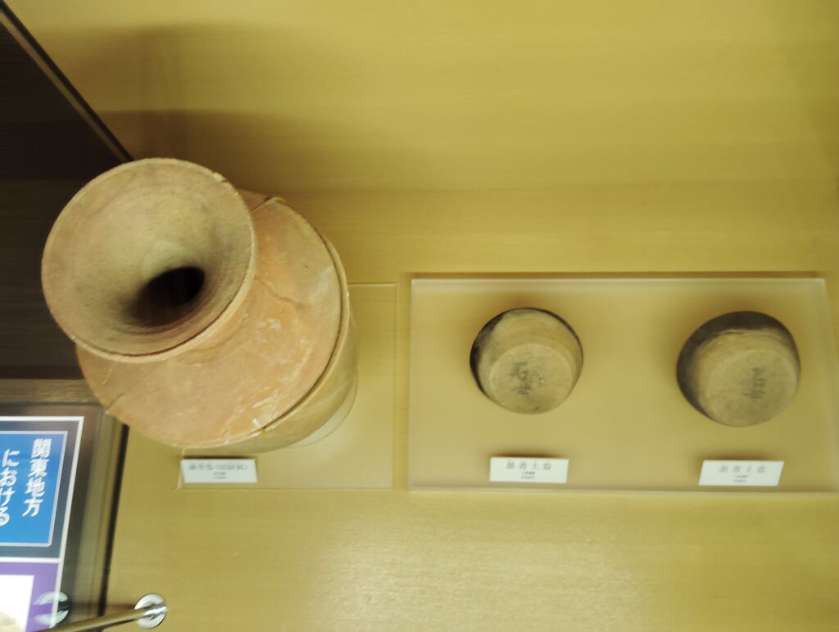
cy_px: 316
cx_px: 420
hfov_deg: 63.4
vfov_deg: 49.9
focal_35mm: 28
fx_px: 680
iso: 781
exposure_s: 1/33.3
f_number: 1.8
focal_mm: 4.22
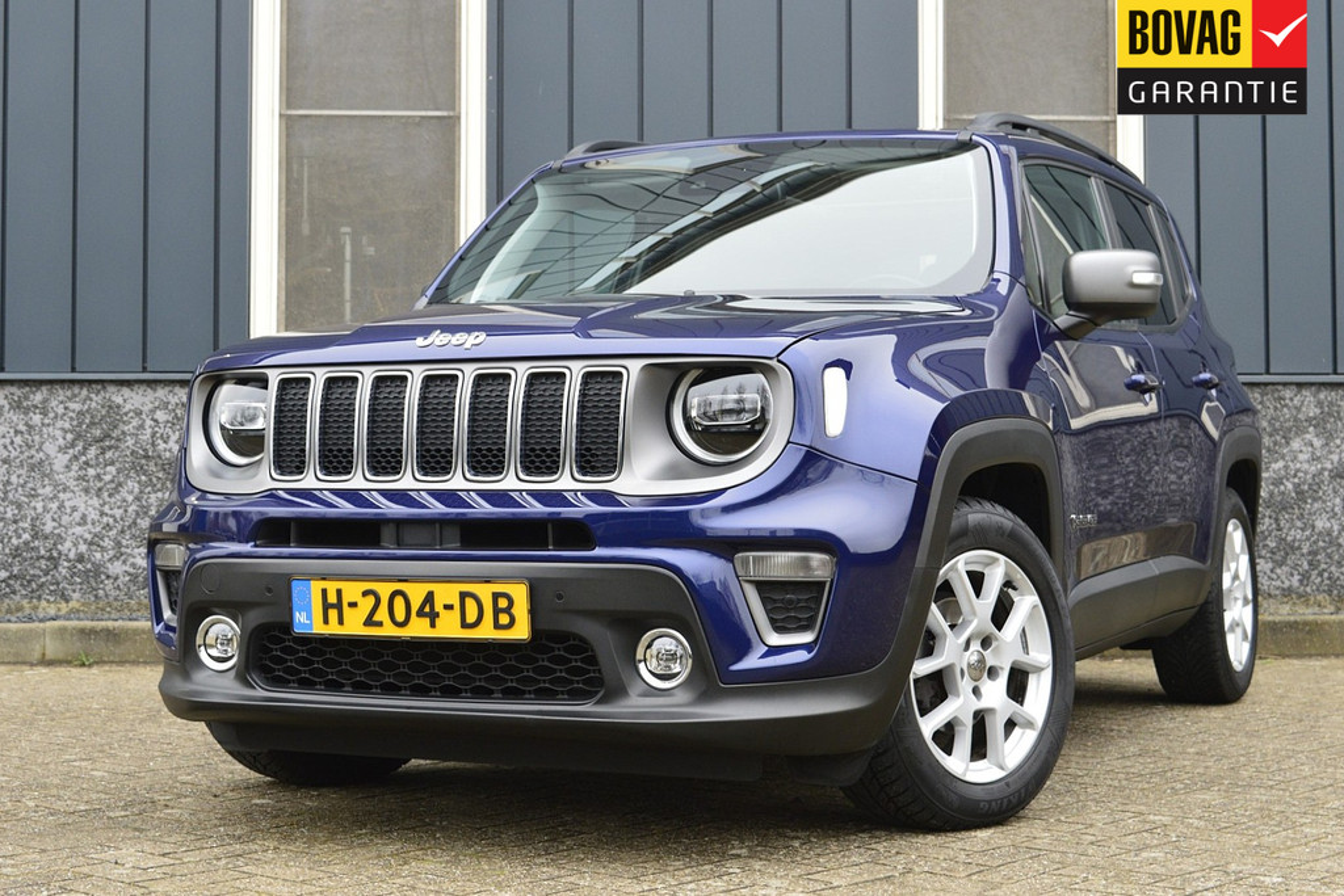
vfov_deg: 23.8
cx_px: 672
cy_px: 448
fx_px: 2128
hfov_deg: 35.0
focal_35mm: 57
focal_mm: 38
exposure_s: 1/60
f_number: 8
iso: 720
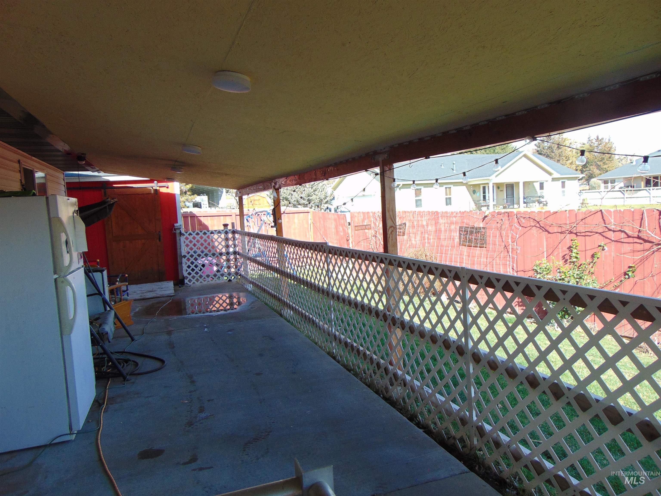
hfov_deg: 69.4
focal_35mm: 25
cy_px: 248
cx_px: 330
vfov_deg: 54.9
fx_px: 477
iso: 80
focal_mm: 4.5
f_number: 3
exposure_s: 1/250
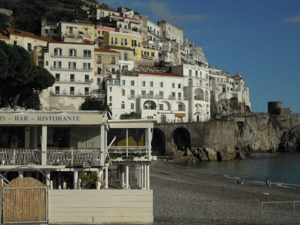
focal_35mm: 54
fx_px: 468
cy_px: 112
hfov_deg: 35.5
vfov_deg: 27.0
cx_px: 150
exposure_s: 1/640
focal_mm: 9.6
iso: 100
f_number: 7.4
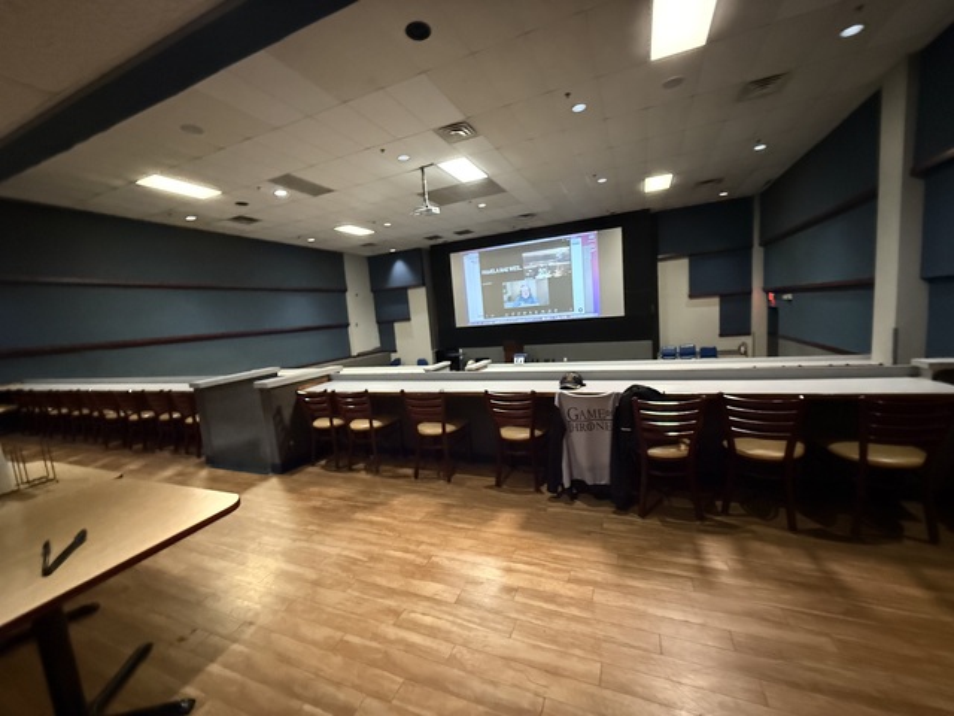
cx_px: 477
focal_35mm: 14
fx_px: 386
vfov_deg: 85.7
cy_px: 358
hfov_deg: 102.1
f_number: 2.2
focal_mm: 2.22
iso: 1250
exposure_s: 1/40
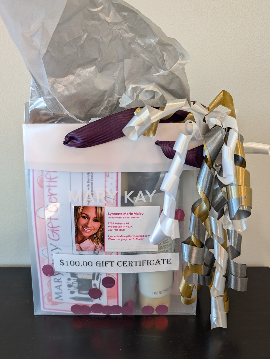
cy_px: 180
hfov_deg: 56.9
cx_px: 135
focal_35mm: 24
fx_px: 249
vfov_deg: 71.5
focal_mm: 6.9
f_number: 1.68
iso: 121
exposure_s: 1/60
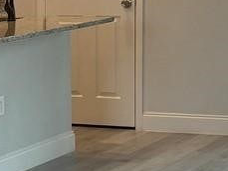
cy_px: 110
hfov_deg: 10.6
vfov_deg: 8.1
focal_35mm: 182
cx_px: -88
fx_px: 1197
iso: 80
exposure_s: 1/120
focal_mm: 5.96
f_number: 1.6
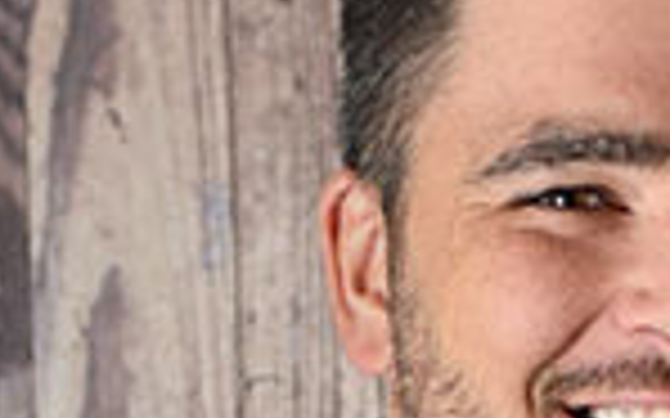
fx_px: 2537
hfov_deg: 14.1
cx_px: 1003
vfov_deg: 9.2
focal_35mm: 139
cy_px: 618
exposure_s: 1/100
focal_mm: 35
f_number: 2.2
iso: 100
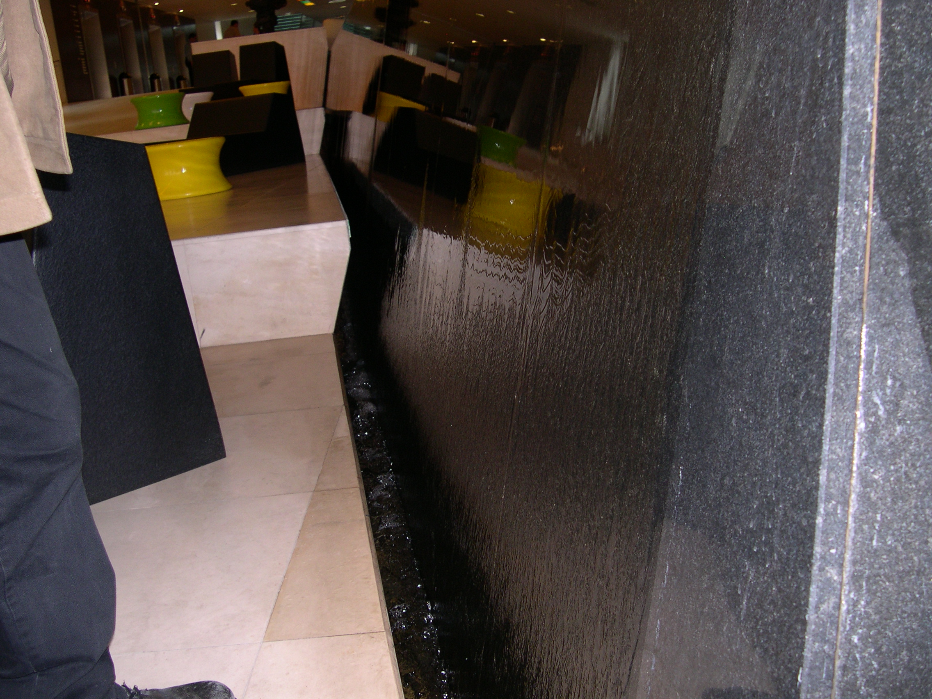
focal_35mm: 38
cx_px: 466
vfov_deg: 37.7
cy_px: 350
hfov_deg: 49.0
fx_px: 1023
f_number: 2.8
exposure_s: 1/60
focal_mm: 8
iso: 161
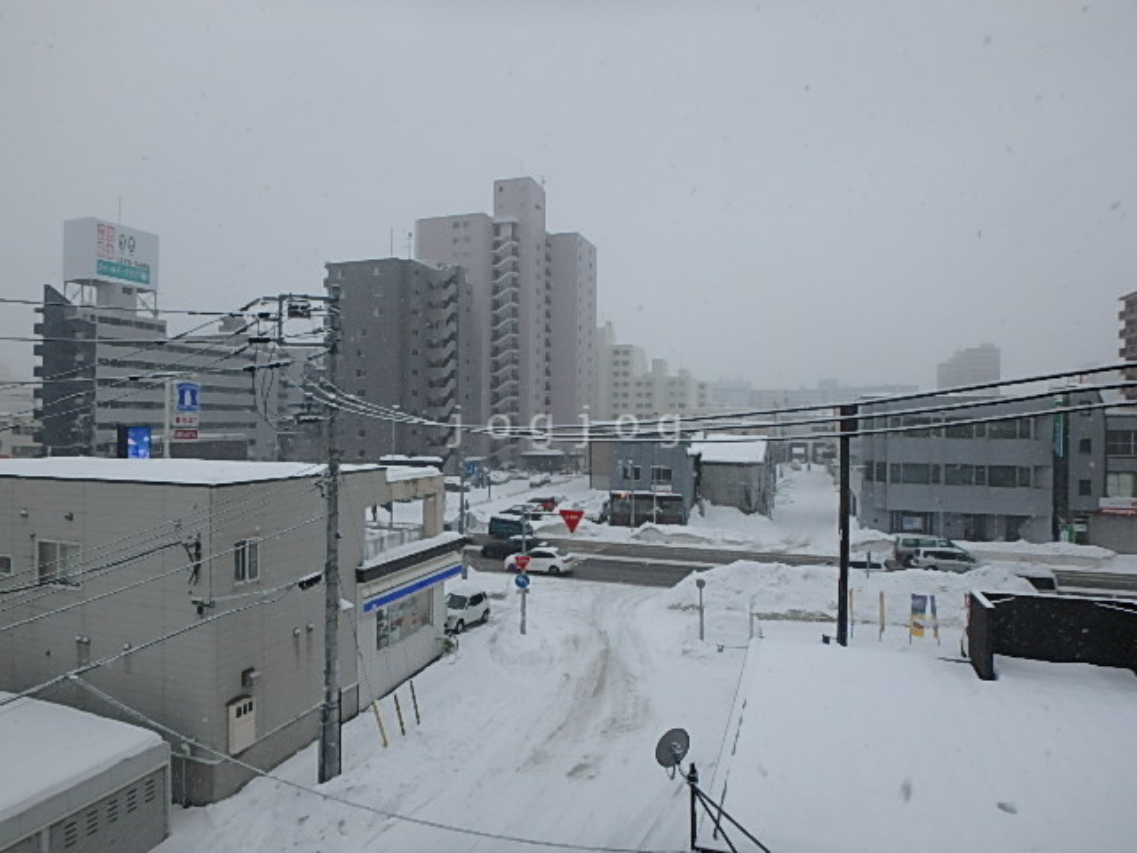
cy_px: 426
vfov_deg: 63.4
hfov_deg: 79.0
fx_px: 690
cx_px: 568
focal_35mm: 21
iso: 125
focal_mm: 3.7
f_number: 3.5
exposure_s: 1/320
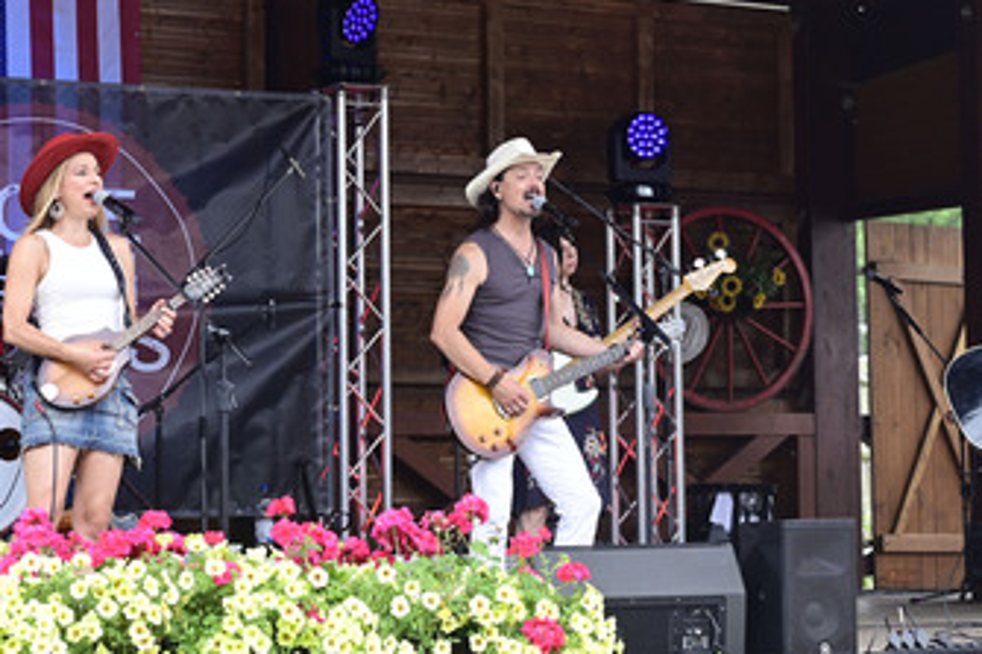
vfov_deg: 13.5
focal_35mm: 101
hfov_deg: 20.2
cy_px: 308
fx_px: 2754
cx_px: 585
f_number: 6.3
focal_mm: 75
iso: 320
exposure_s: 1/60
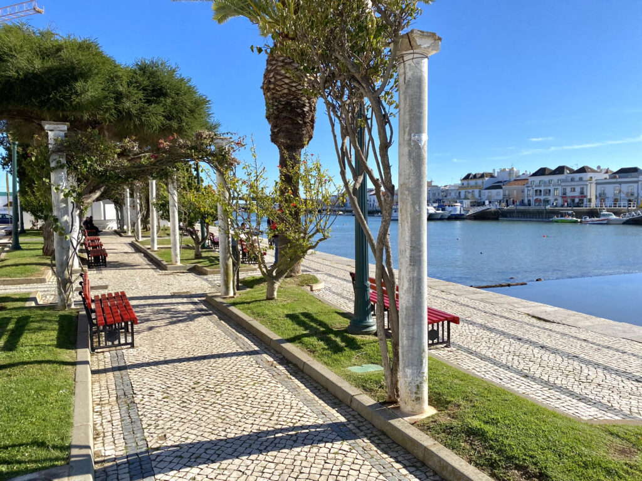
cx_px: 321
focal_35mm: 26
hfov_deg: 67.3
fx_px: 482
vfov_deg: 53.1
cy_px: 240
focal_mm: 4.25
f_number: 1.8
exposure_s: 1/2755
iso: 32
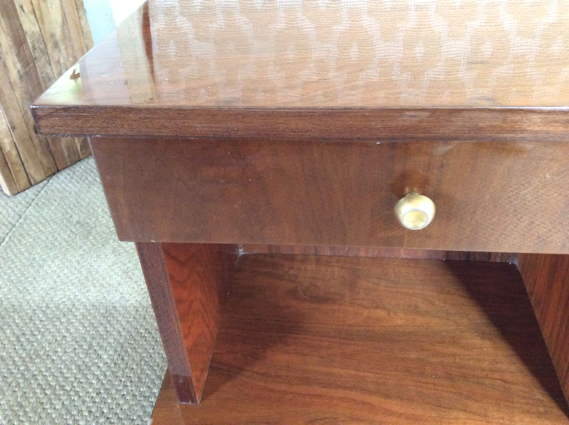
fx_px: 525
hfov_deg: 56.9
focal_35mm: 32
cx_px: 284
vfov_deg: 44.1
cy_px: 212
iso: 320
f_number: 2.4
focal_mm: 3.3
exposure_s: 1/17
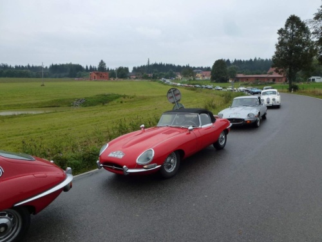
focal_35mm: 24
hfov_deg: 71.6
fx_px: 223
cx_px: 161
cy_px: 121
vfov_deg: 56.8
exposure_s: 1/500
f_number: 4
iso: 160
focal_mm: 4.3
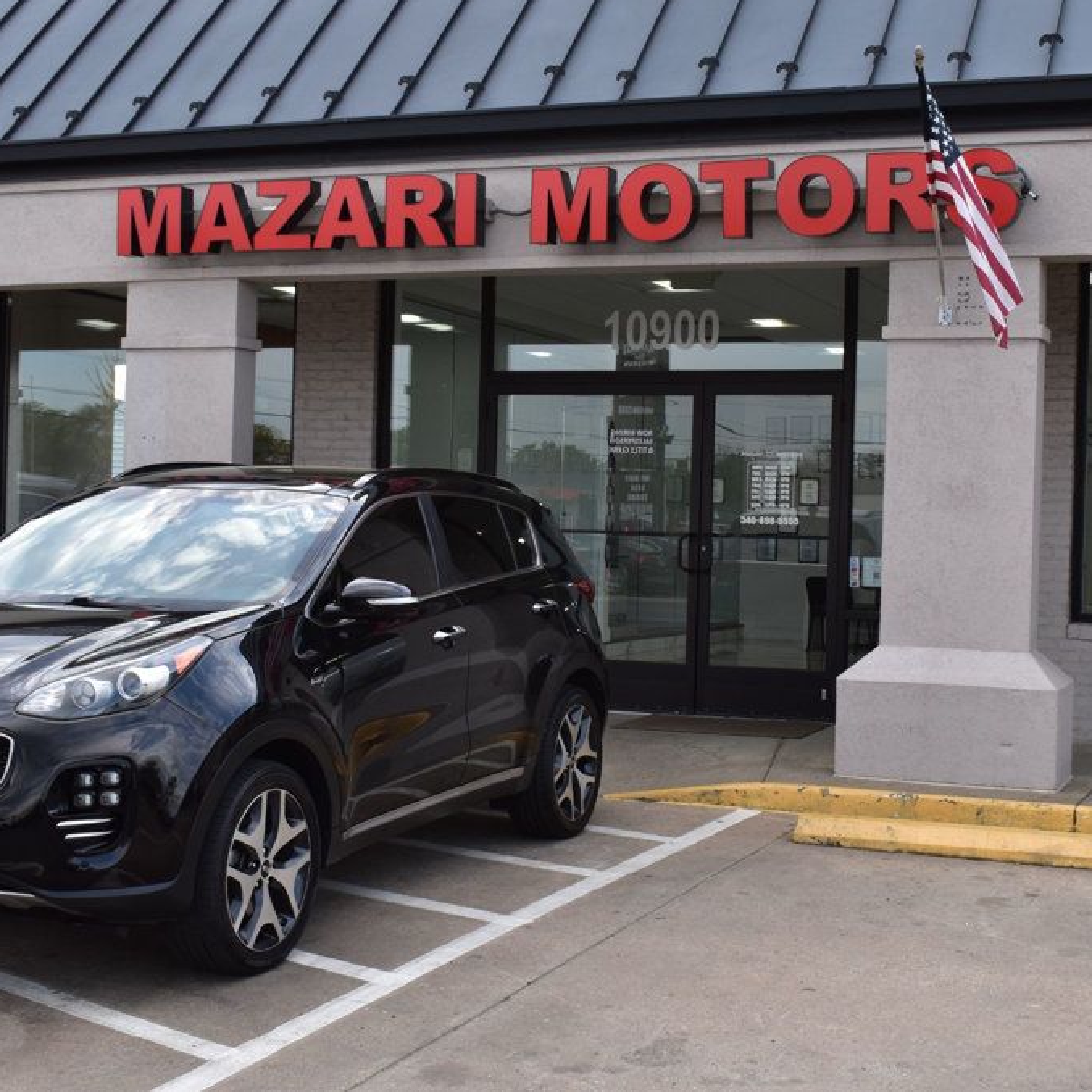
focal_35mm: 54
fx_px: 1927
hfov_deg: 31.6
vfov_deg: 31.6
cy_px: 544
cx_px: 590
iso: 400
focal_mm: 28
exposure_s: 1/160
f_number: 10
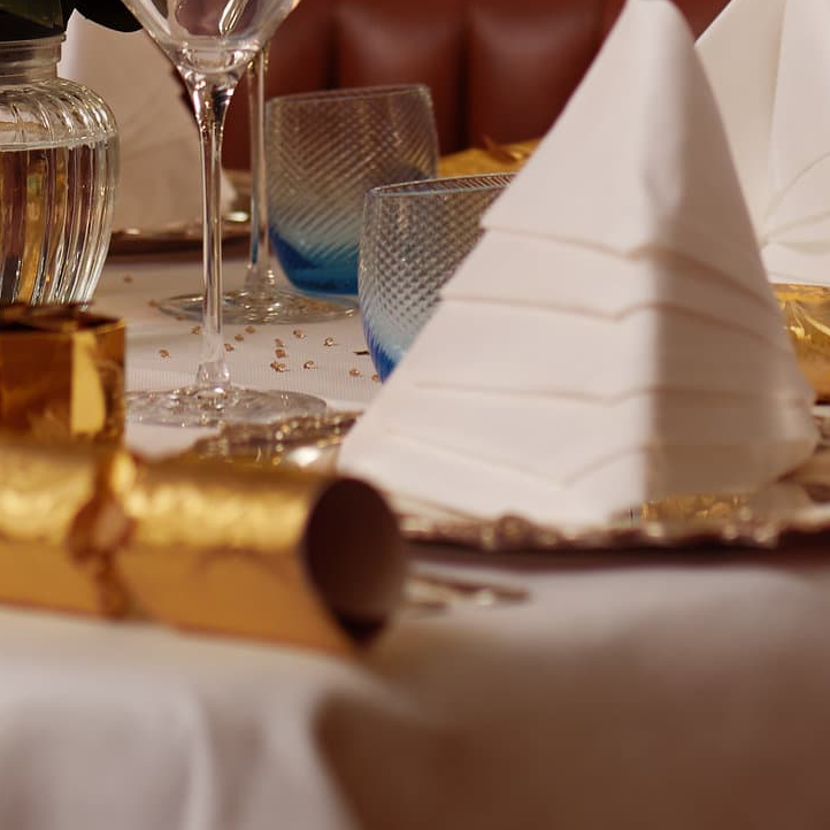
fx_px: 5751
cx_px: 207
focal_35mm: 212
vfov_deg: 8.1
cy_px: -383
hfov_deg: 8.2
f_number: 2.5
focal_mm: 50
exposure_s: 1/30
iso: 100
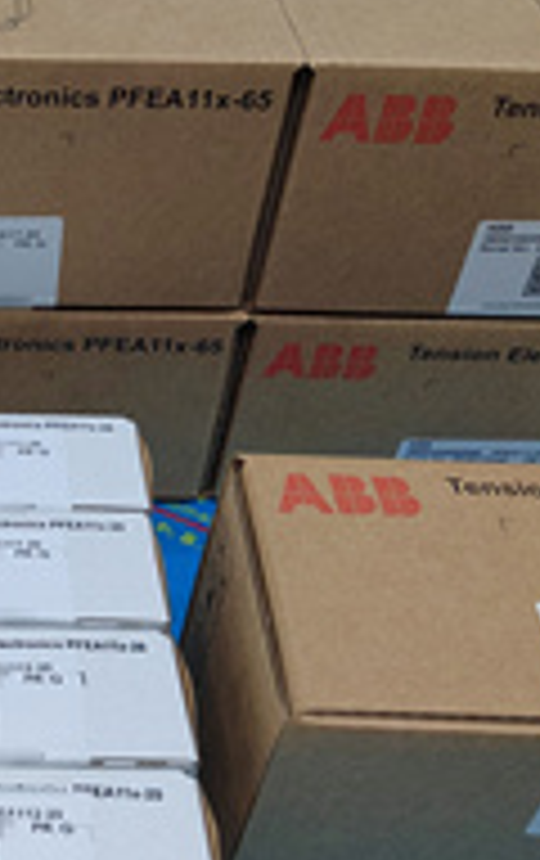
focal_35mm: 51
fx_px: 1196
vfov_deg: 39.5
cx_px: -76
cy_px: 464
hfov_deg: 23.6
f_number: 1.9
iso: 1644
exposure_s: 1/50
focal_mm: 5.52
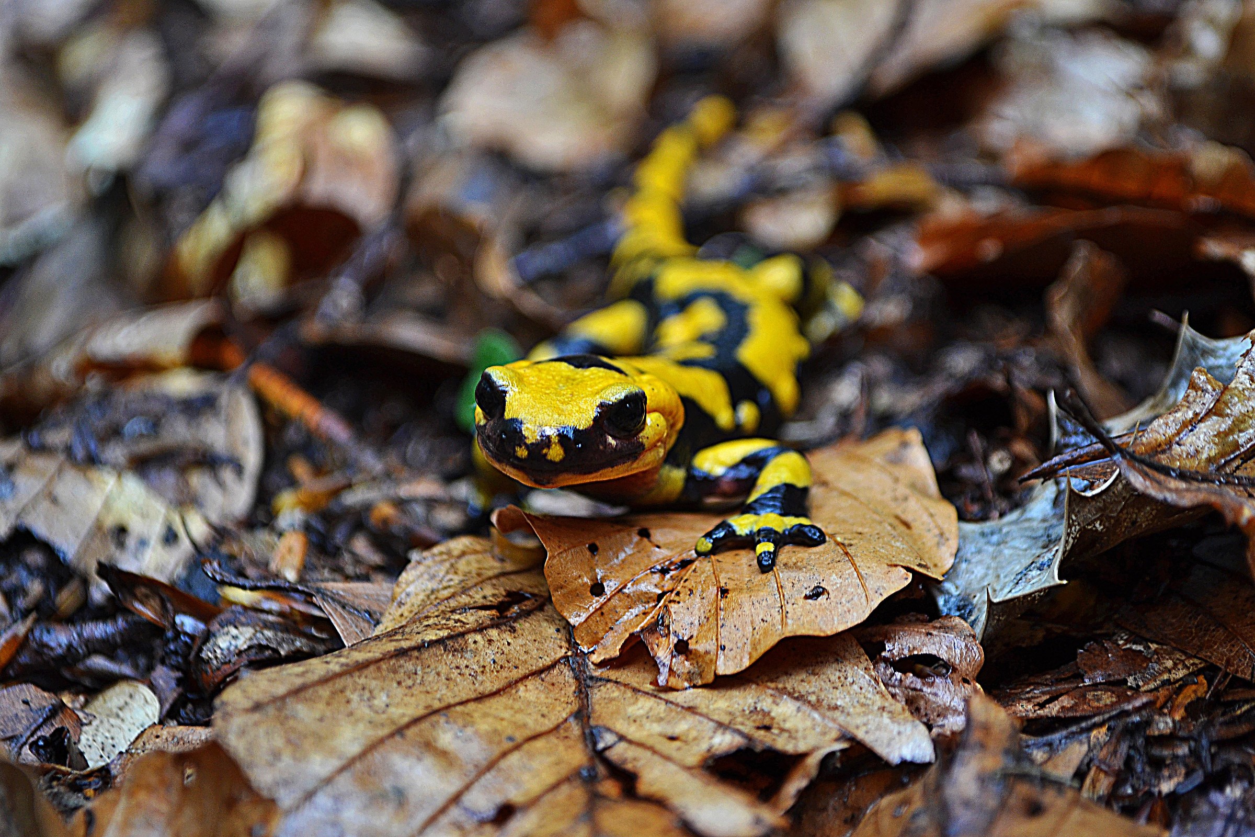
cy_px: 418
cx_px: 628
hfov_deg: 28.1
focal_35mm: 72
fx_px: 2510
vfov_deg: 18.9
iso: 200
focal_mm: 48
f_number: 5.6
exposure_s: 1/30
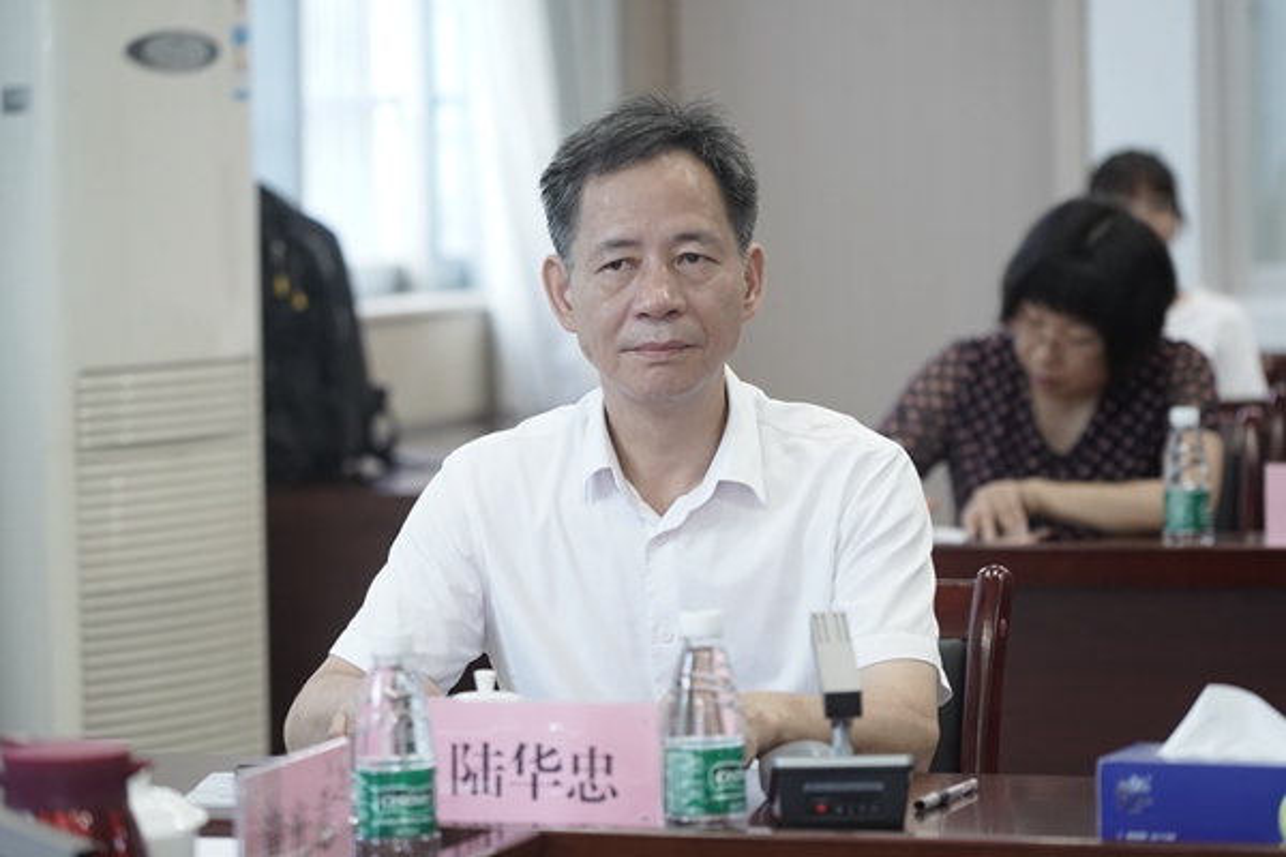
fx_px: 5072
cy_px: 428
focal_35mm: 142
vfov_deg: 9.7
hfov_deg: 14.4
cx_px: 643
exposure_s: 1/200
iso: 3200
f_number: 4
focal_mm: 142
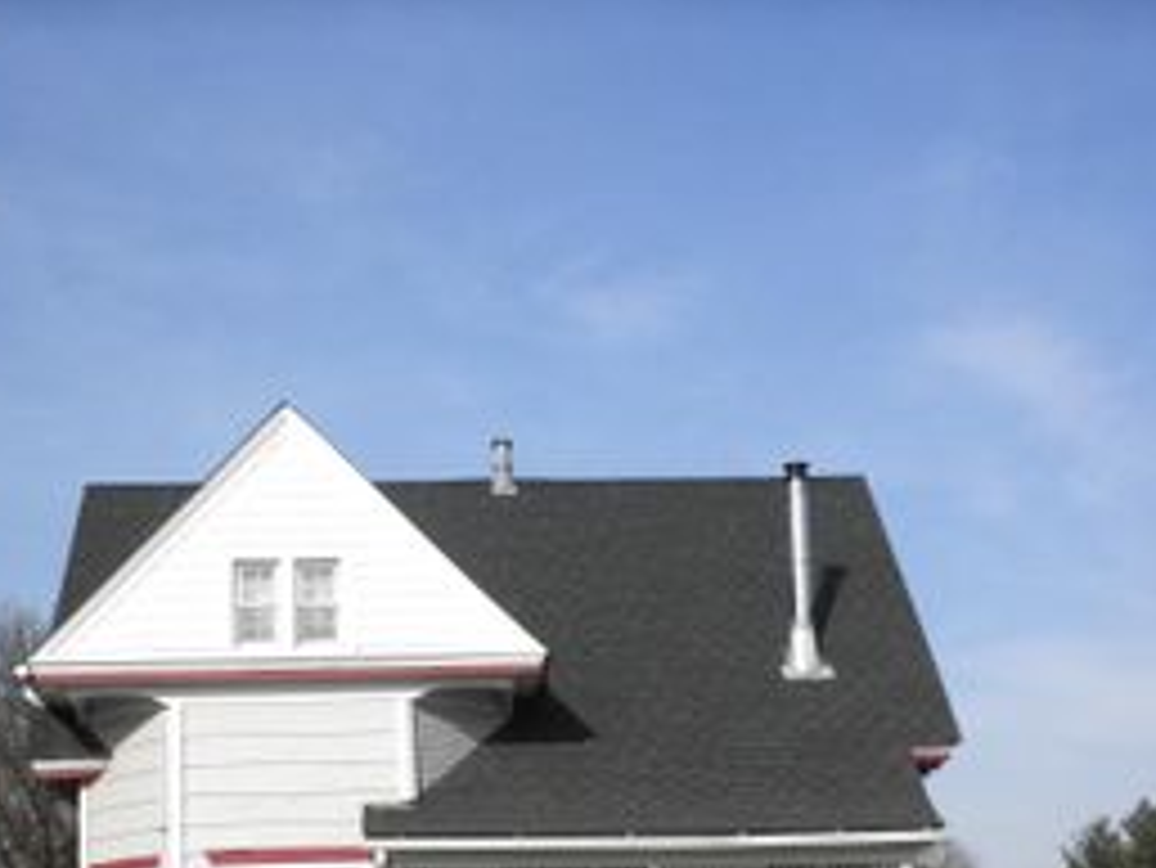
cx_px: 558
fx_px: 2272
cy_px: 821
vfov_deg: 21.1
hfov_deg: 28.5
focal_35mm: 68
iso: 64
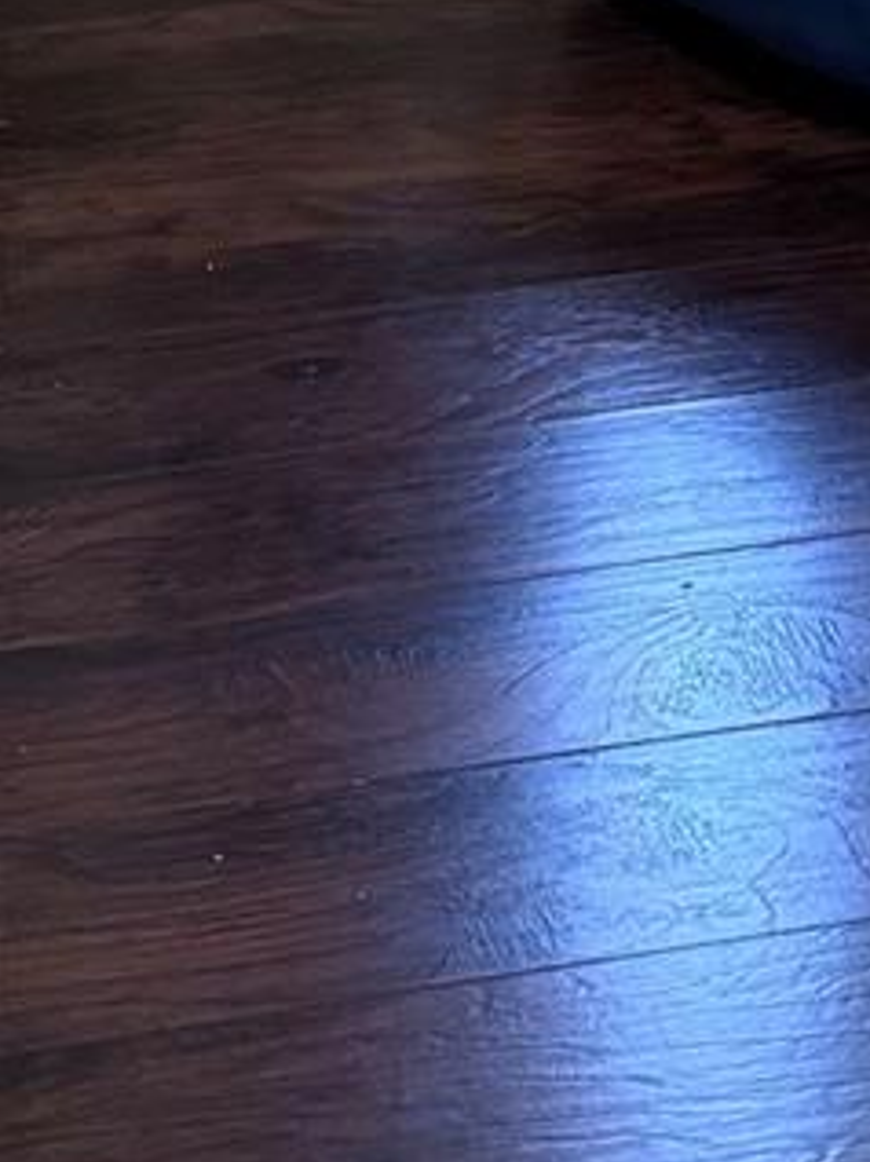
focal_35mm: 116
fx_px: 3892
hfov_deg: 12.6
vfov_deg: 14.5
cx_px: 932
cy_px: -1074
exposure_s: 1/60
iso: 640
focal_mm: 6.76
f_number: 1.78
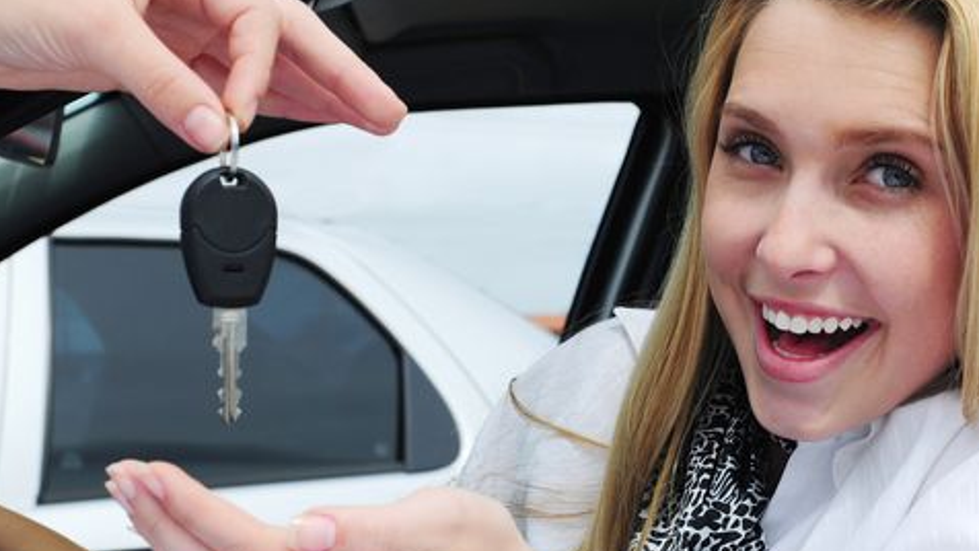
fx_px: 2648
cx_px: 549
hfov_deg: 20.9
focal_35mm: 102
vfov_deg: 11.9
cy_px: 338
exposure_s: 1/250
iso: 160
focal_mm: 58
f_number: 10
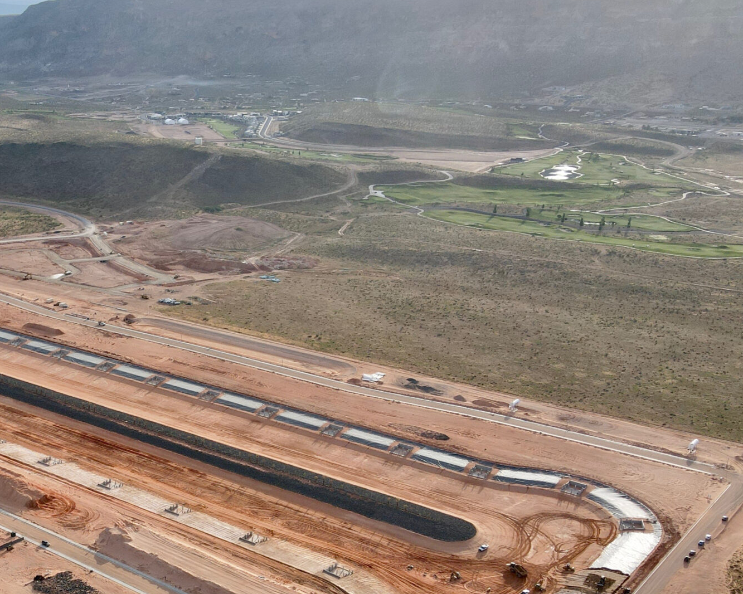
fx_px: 989
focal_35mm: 45
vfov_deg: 33.0
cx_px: 133
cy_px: 415
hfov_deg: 39.3
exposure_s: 1/400
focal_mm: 4.5
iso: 100
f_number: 2.8
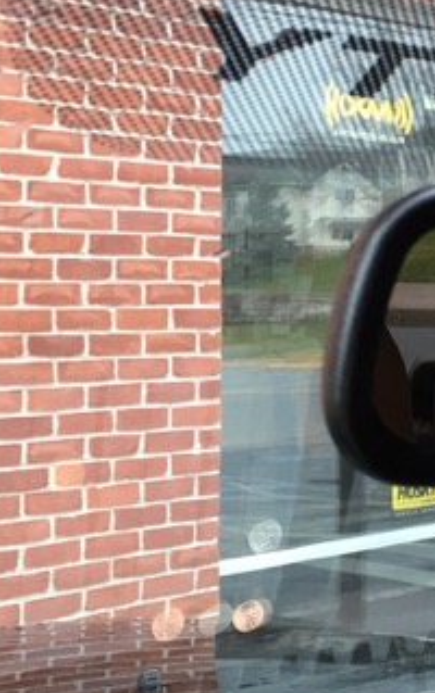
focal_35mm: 77
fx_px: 1457
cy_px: 295
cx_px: 694
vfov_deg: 26.8
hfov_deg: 15.4
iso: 25
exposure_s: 1/15
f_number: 2.2
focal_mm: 4.15
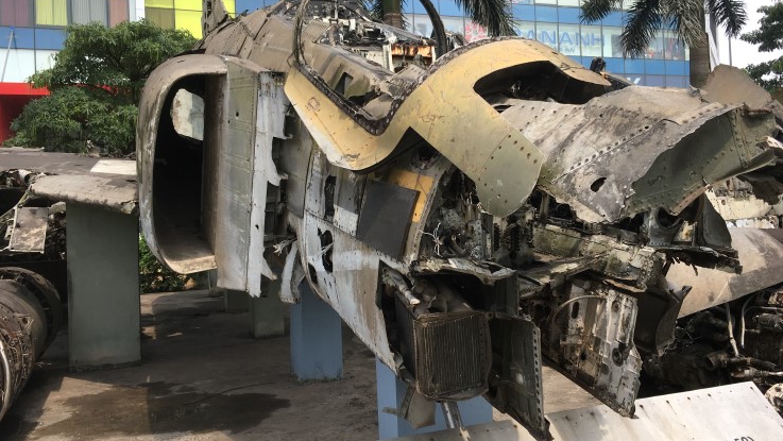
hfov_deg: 61.0
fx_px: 665
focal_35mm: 32
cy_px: 201
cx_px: 396
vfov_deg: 36.7
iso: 25
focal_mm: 4.15
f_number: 2.2
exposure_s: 1/693
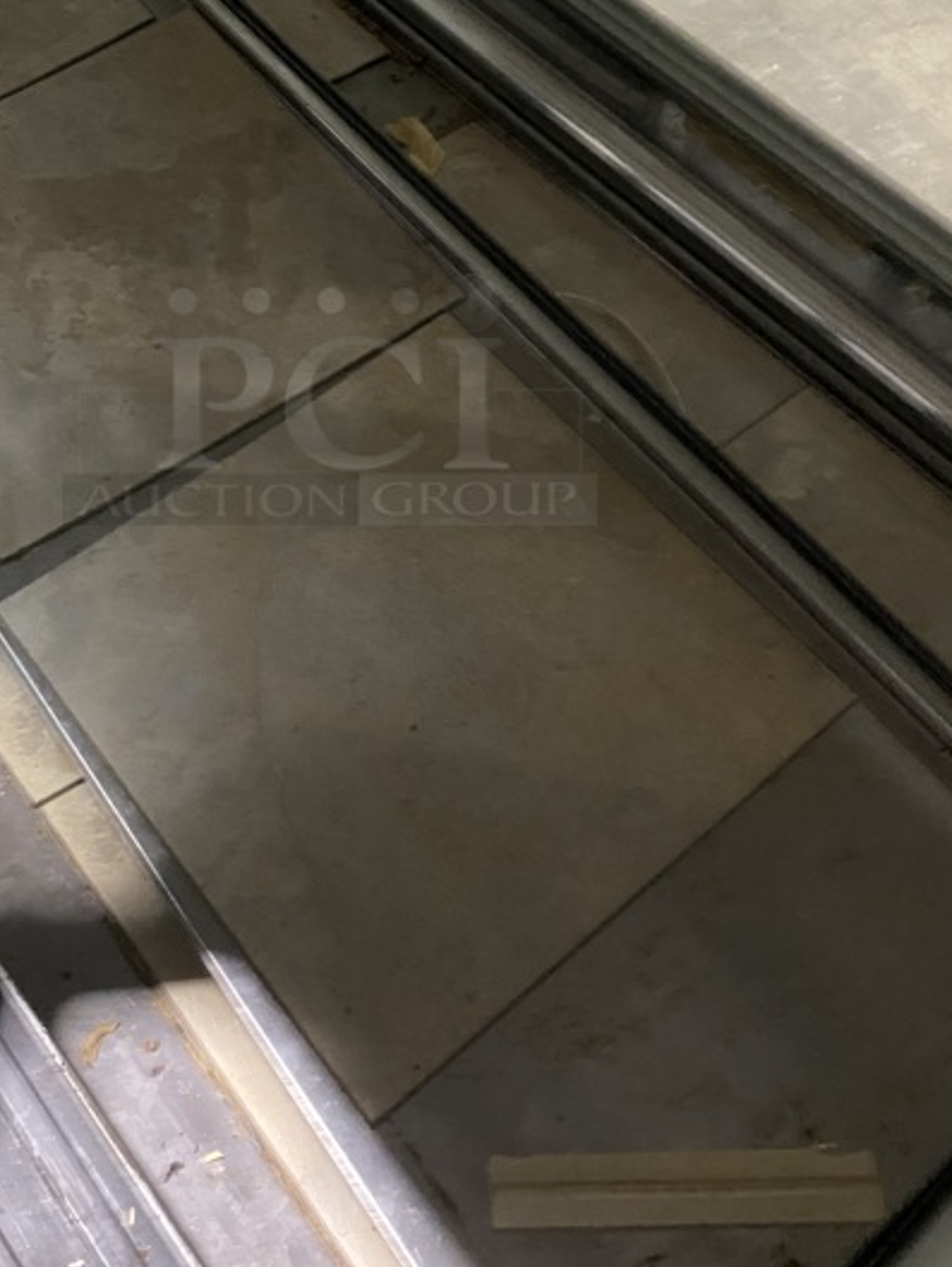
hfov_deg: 35.7
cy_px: 400
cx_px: 331
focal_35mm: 40
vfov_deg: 45.9
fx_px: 1464
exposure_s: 1/30
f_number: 1.8
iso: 800
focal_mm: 4.25
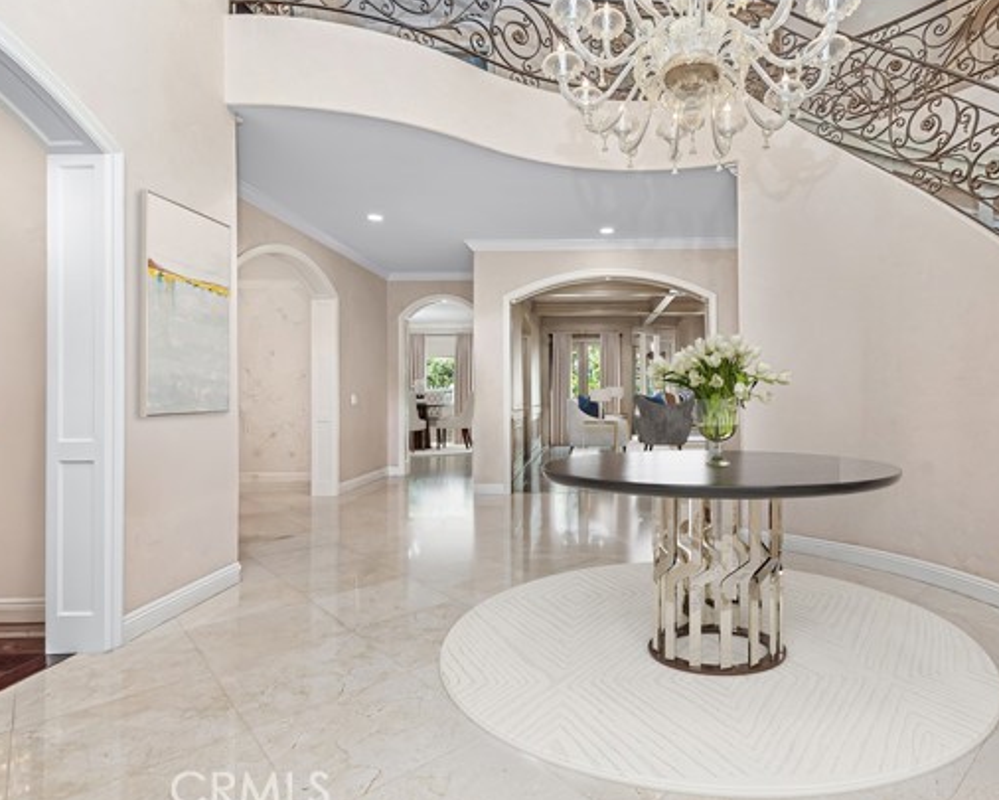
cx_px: 575
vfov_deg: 70.9
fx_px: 562
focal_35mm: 19
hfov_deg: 82.7
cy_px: 396
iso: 100
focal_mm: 16
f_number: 6.3
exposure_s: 1/6
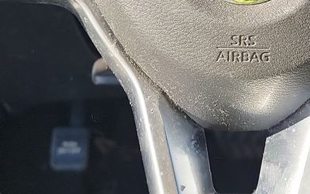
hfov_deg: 20.5
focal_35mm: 101
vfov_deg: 12.3
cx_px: 224
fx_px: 853
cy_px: -96
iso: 50
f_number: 1.8
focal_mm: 6.7
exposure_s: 1/137
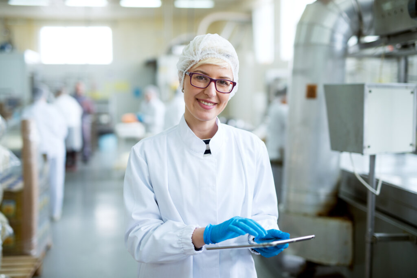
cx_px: 208
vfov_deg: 27.0
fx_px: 579
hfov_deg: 39.6
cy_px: 139
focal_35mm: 50
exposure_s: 1/500
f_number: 1.8
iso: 500
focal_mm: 50
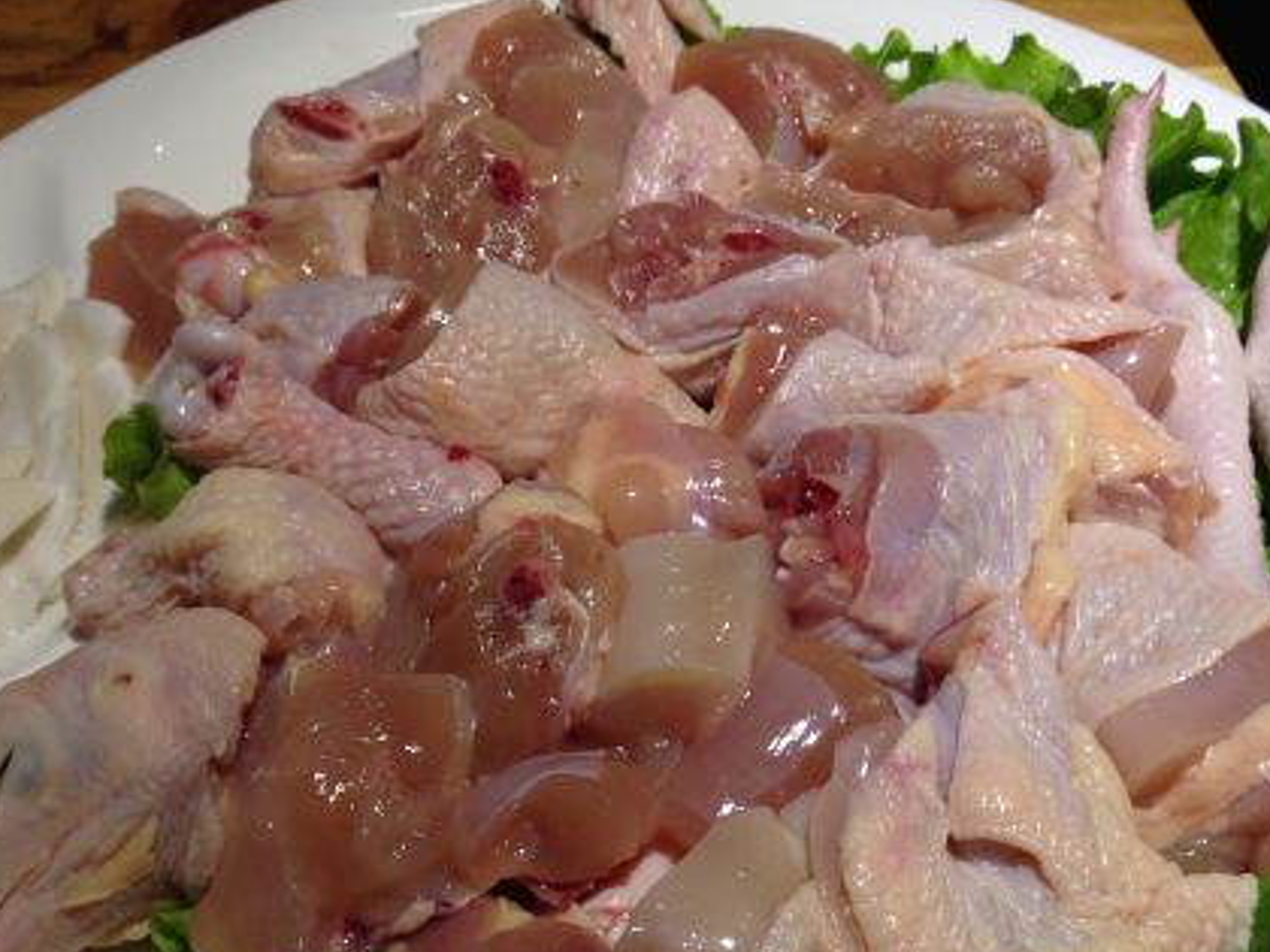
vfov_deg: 26.2
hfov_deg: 34.9
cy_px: 715
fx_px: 2018
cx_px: 702
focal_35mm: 55
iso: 64
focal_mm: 4.12
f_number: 2.4
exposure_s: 1/60
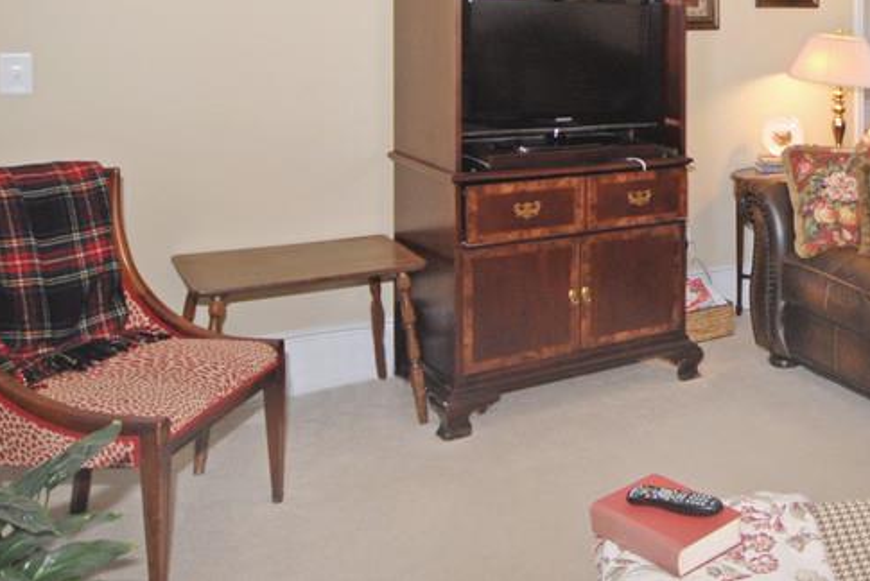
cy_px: -31
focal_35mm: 76
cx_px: 856
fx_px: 1838
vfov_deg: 17.5
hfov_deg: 25.4
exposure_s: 1/20
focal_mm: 24
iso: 200
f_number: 5.6
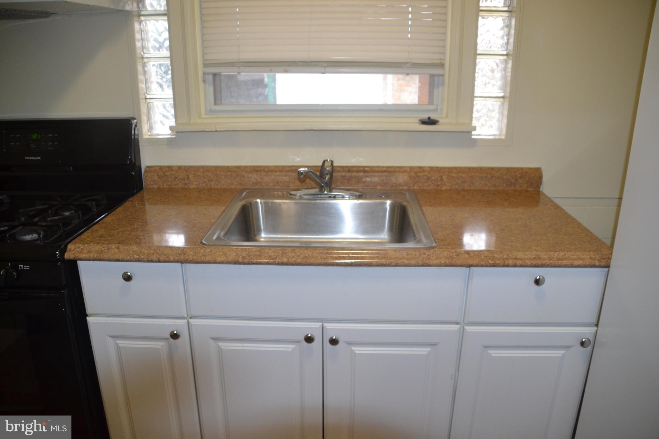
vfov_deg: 47.9
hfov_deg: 67.4
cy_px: 220
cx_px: 330
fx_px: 494
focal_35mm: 27
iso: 800
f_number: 3.5
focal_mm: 18
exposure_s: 1/60
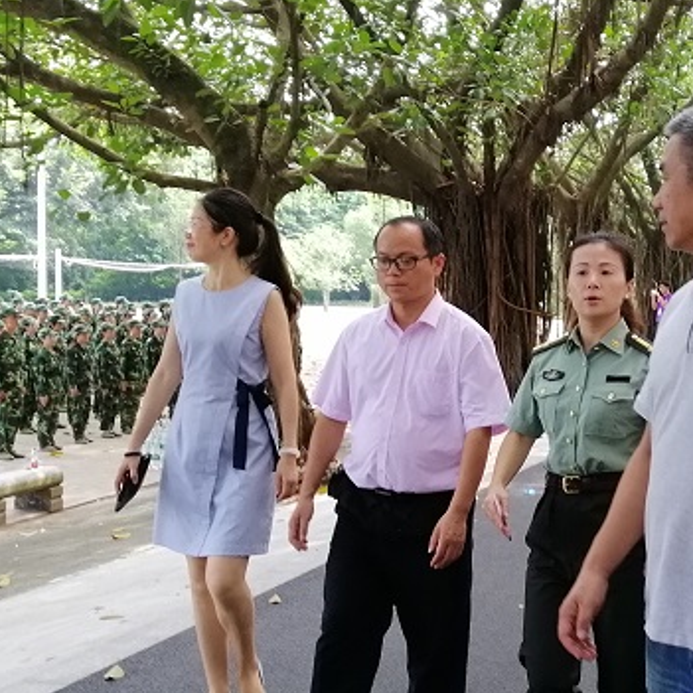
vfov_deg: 29.1
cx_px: 594
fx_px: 1336
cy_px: 325
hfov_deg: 28.2
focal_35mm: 59
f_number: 2.2
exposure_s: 1/100
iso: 125
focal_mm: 3.81
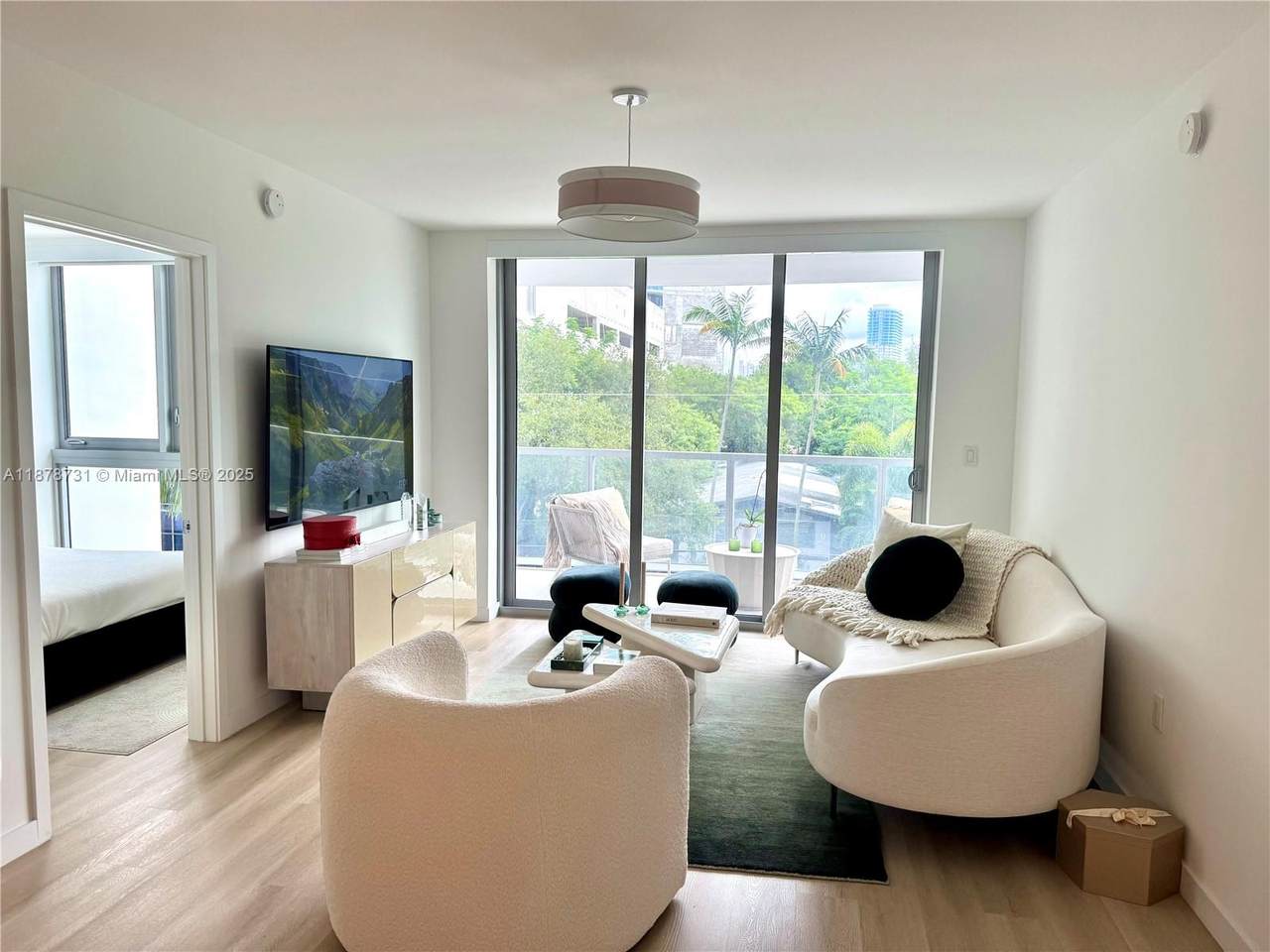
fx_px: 881
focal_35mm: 24
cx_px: 635
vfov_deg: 56.8
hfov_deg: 71.6
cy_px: 476
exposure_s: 1/347
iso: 80
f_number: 1.78
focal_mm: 6.76
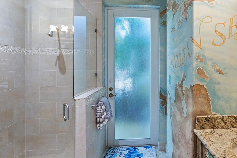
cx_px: 156
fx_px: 138
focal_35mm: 21
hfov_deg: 78.9
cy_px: 67
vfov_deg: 59.2
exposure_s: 1/5
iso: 250
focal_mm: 14
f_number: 6.3
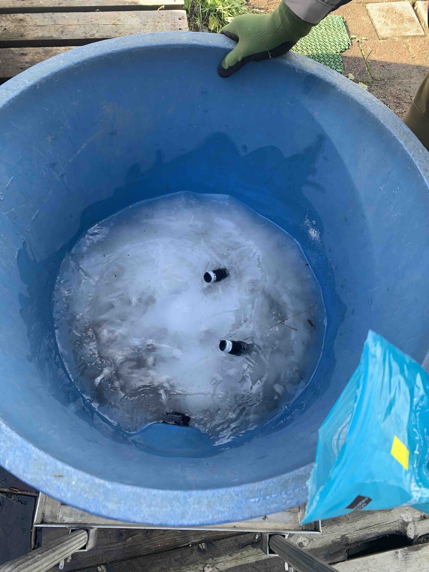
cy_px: 286
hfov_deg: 53.1
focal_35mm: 26
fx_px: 430
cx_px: 214
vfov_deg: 67.3
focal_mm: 4.25
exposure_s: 1/122
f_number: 1.8
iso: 25
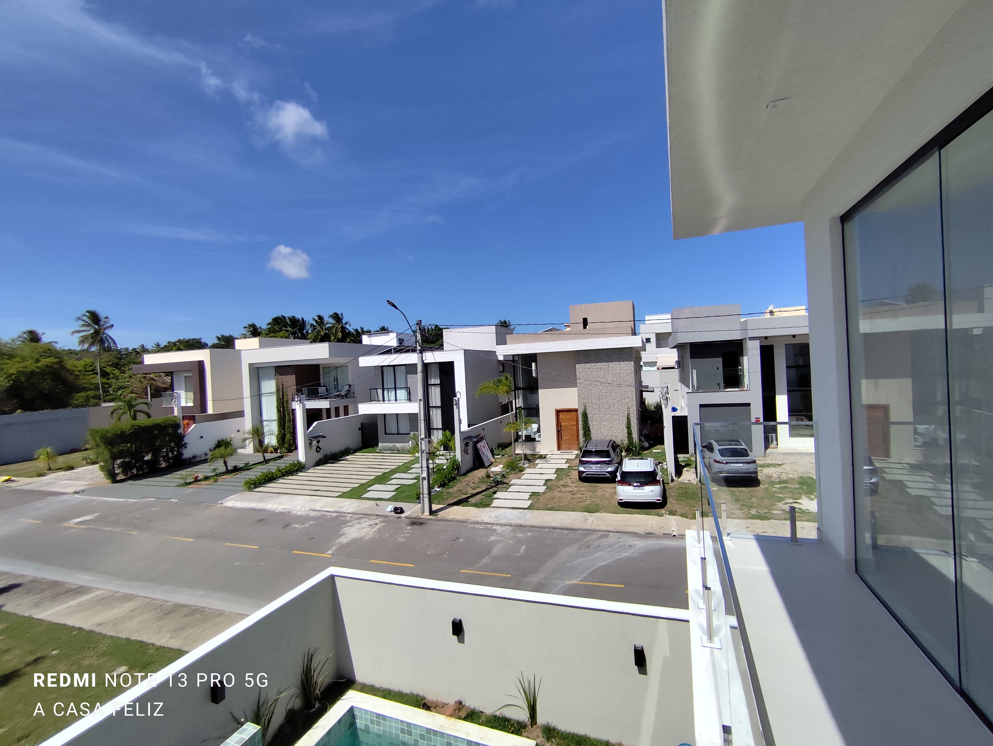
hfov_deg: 94.5
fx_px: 459
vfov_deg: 78.2
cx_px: 496
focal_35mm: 16
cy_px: 373
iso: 50
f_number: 2.2
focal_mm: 1.65
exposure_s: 1/3501
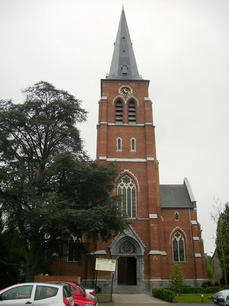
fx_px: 282
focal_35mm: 32
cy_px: 153
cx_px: 114
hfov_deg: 44.2
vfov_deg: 56.8
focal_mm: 5.7
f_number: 8.8
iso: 80
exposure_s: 1/100
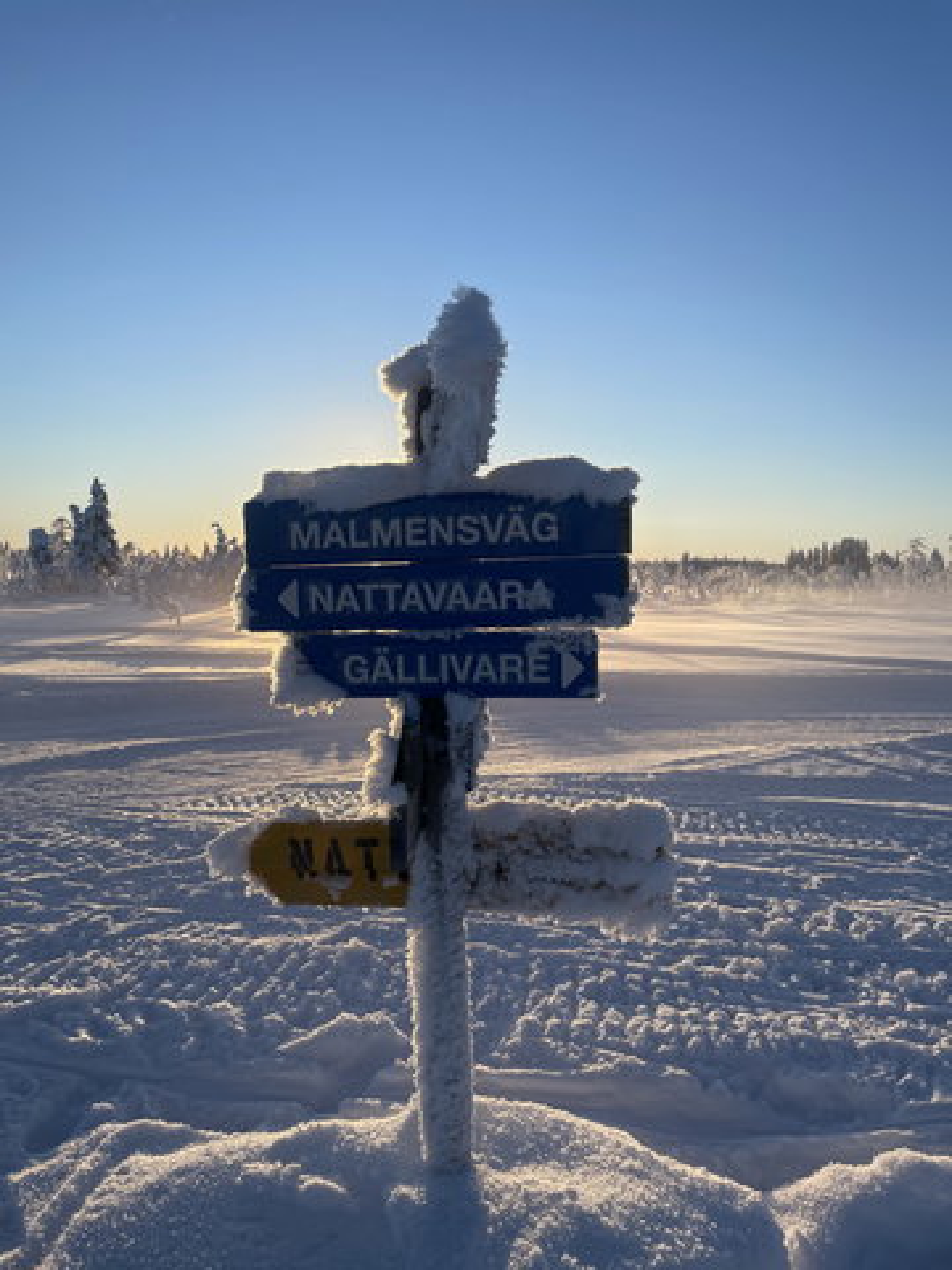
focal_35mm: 26
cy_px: 635
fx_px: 953
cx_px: 476
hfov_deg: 53.1
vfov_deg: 67.3
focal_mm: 4.2
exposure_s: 1/2882
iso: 32
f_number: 1.6
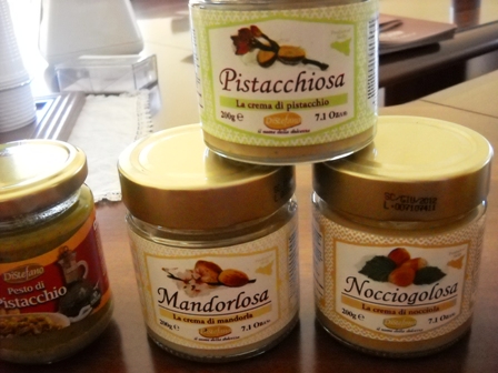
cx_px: 249
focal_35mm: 41
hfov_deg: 45.8
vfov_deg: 35.1
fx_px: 590
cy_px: 186
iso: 733
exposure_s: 1/148
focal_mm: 6.72
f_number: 3.1
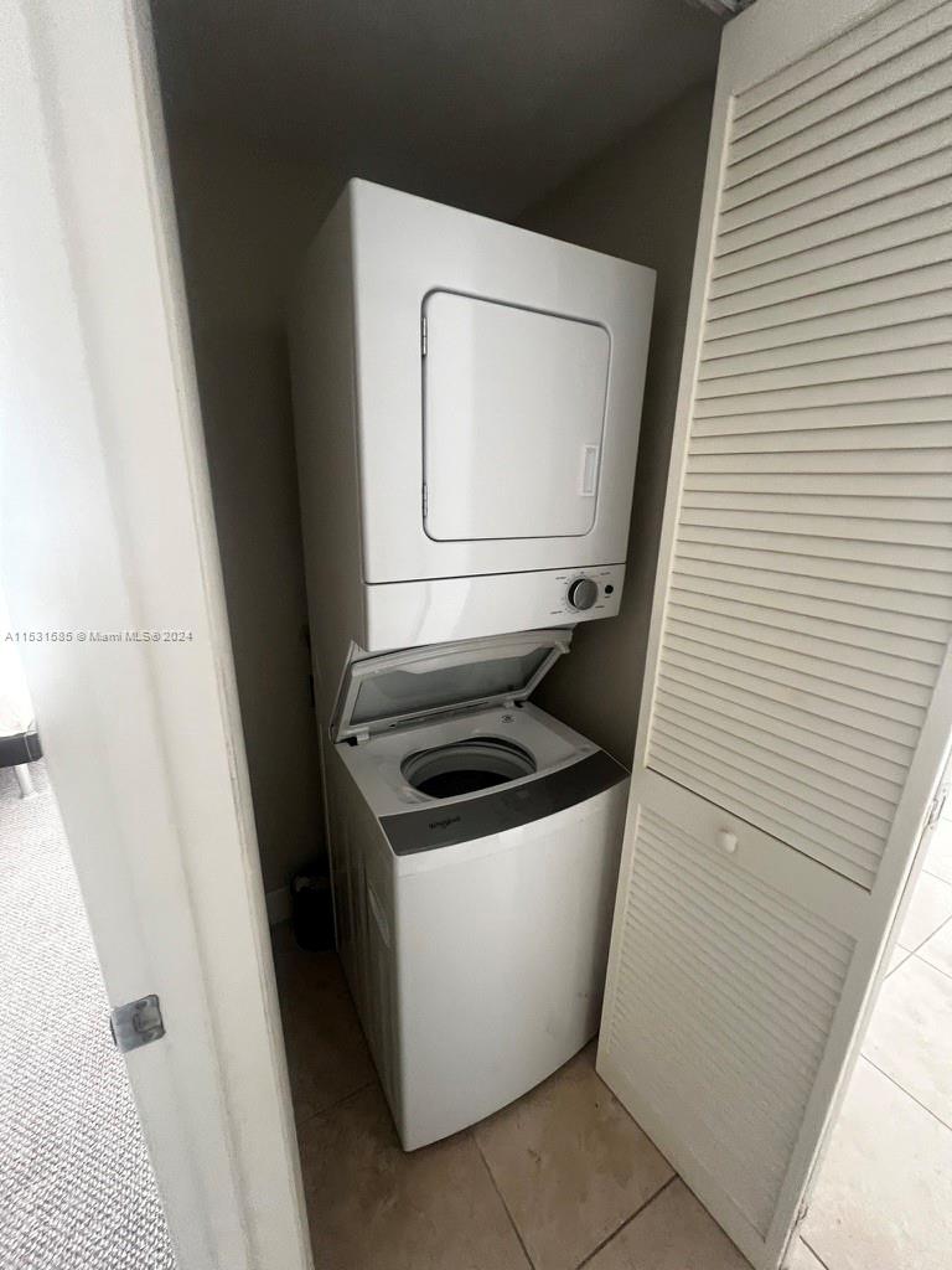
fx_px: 477
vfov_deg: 106.2
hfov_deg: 89.9
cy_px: 635
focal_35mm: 13
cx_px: 476
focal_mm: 1.57
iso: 400
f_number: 1.8
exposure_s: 1/60
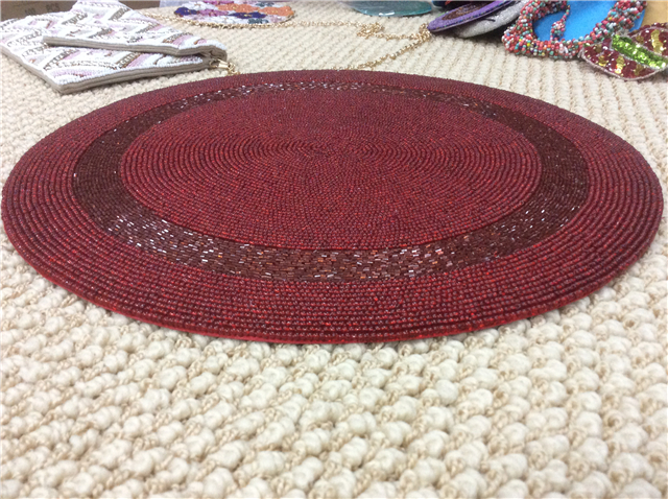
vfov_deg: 44.1
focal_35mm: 32
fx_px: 617
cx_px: 334
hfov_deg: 56.9
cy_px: 250
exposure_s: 1/25
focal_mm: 3.3
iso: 200
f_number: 2.4
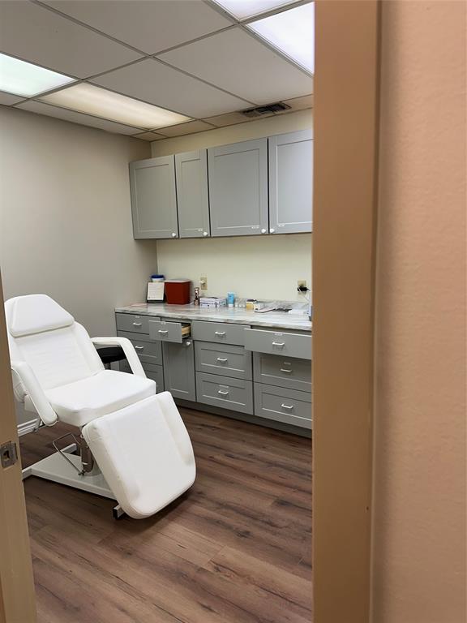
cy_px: 312
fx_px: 432
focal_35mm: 24
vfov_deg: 71.6
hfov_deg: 56.8
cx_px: 234
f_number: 1.78
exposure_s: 1/120
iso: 80
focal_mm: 6.86
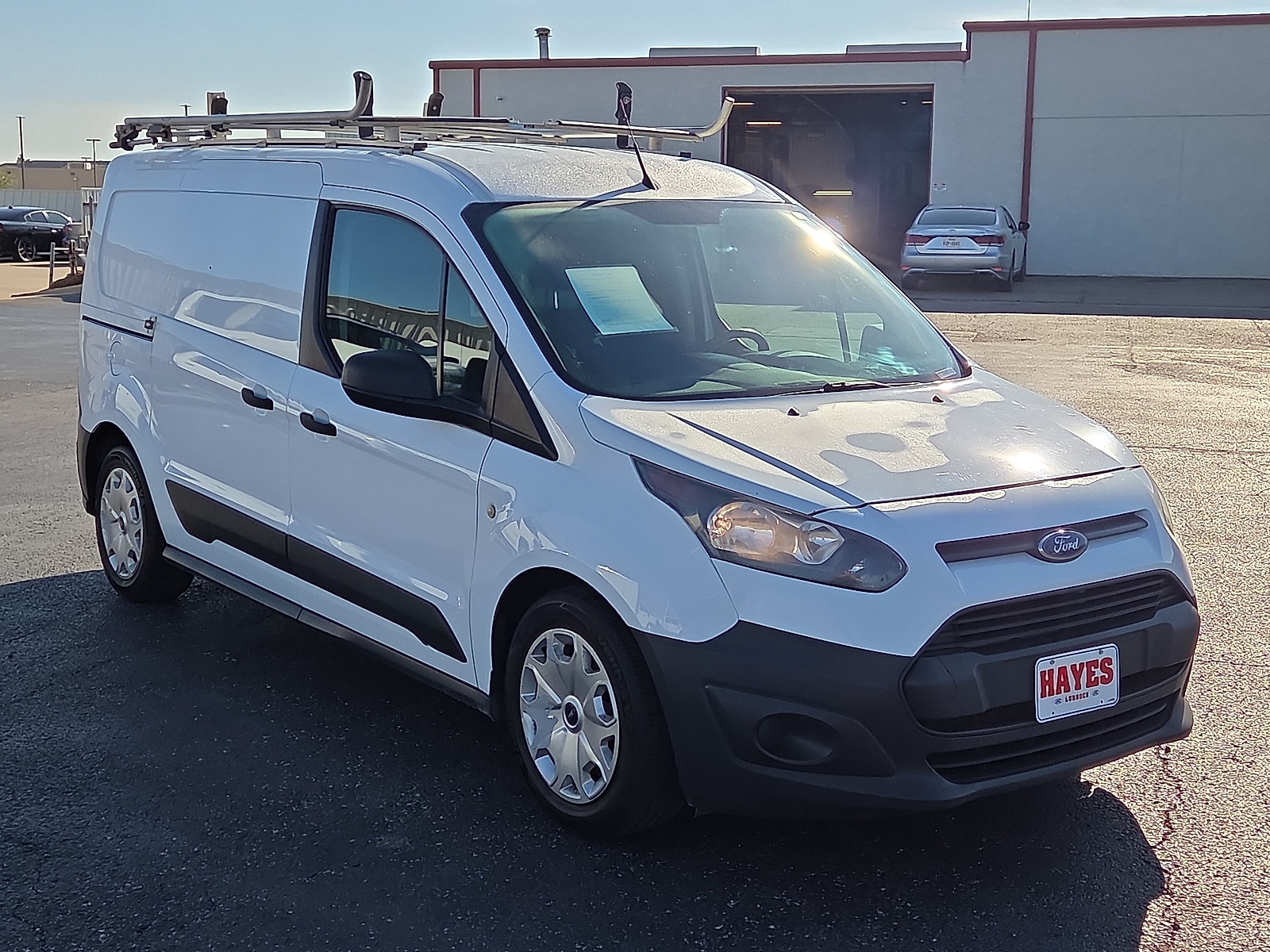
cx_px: 635
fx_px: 1651
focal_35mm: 45
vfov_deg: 32.2
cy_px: 476
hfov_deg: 42.1
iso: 25
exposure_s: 1/3333
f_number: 1.8
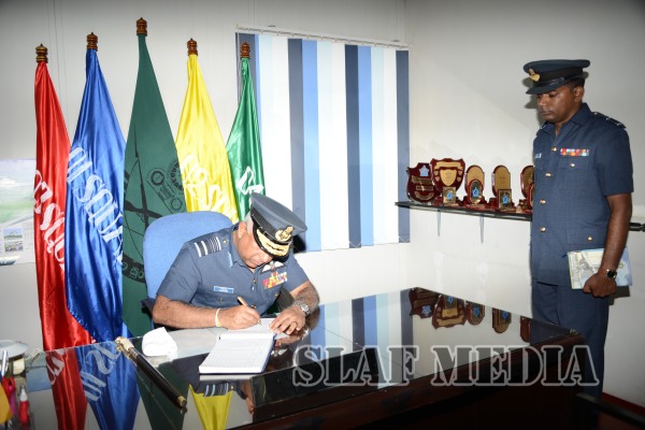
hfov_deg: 58.7
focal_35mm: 32
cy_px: 215
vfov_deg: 41.1
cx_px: 322
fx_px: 573
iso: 250
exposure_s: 1/100
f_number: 3.5
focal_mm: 32
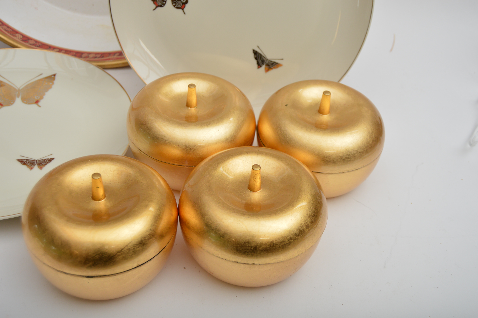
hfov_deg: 42.4
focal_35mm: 46
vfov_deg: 28.9
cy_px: 159
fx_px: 617
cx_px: 239
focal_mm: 31
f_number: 5
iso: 200
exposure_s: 1/200
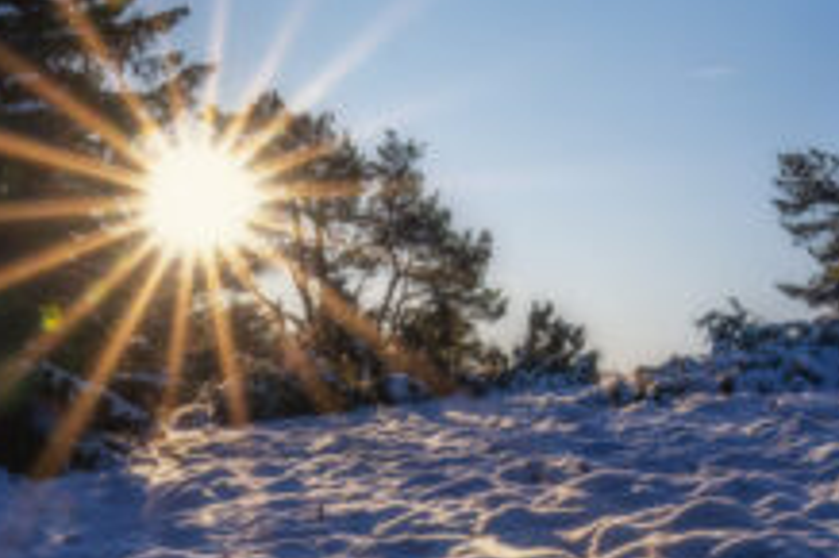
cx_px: 485
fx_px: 1537
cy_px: -50
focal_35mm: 66
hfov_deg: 30.5
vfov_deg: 19.7
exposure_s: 1/125
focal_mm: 8.84
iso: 160
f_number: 16
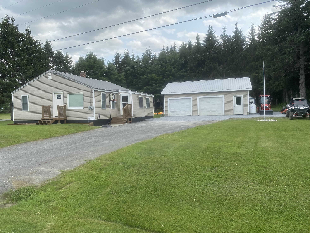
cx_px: 155
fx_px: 233
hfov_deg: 67.3
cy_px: 116
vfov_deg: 53.1
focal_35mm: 26
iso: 32
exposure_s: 1/1316
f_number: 1.8
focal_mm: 4.25
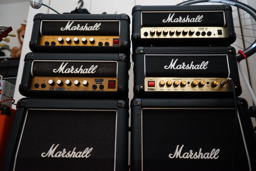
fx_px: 199
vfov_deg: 46.4
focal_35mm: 28
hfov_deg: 65.5
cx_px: 128
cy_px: 86
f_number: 4
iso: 4000
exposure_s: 1/125
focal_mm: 28
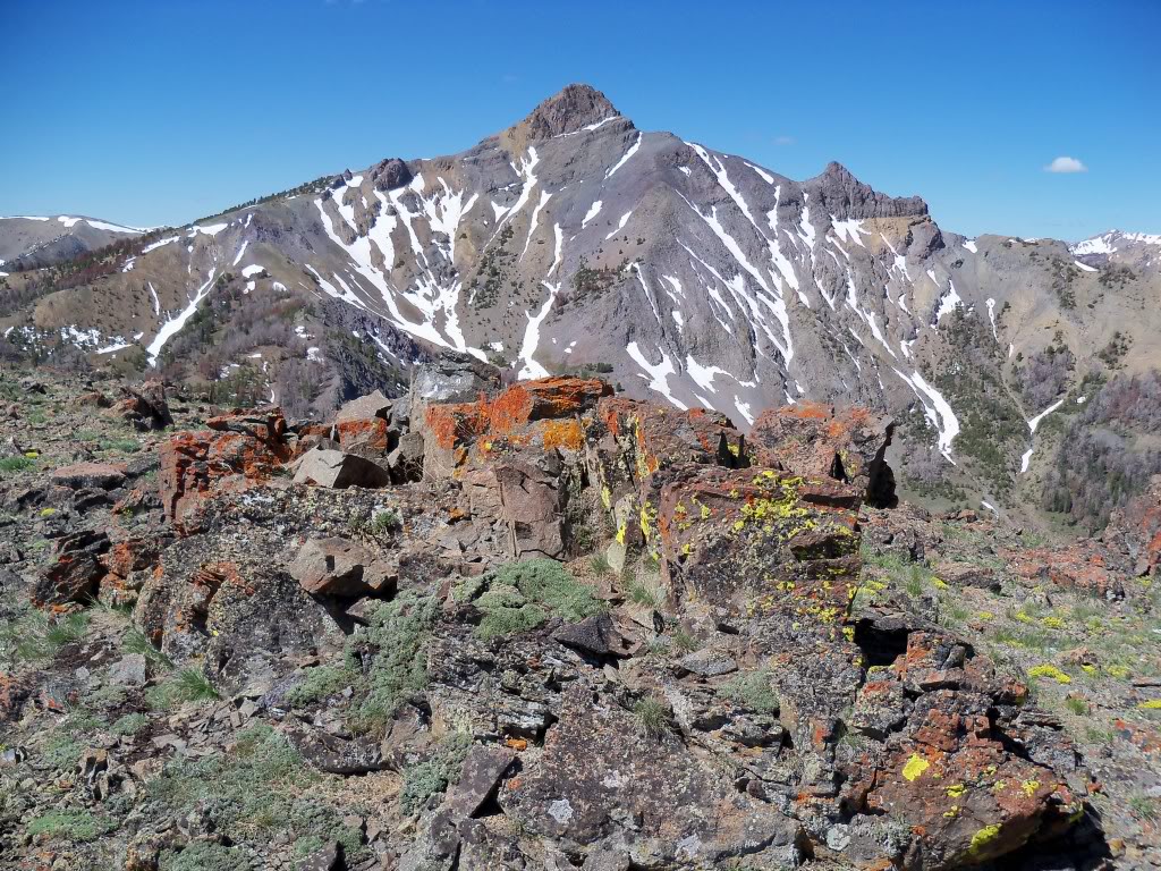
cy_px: 436
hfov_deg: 52.6
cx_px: 580
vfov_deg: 40.7
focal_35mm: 35
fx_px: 1174
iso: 80
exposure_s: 1/800
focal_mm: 6.2
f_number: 3.5
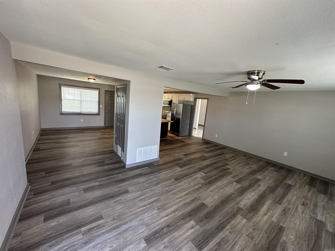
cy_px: 126
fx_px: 135
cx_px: 168
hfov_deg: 102.1
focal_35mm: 14
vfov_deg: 85.7
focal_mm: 2.22
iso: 250
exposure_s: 1/120
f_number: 2.2
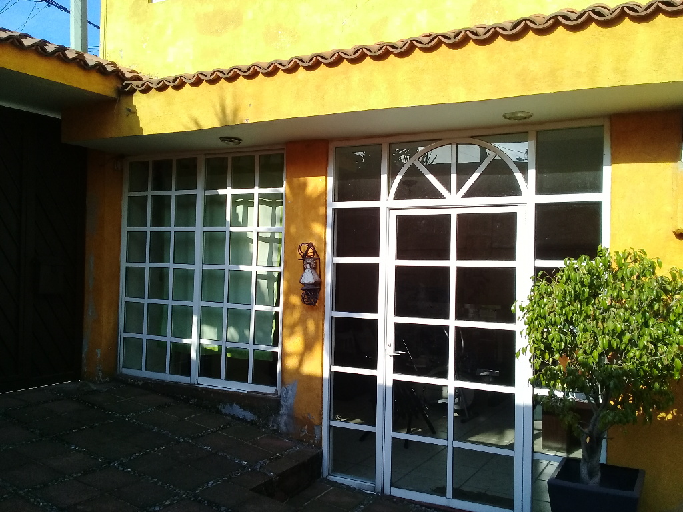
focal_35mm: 31
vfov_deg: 45.4
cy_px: 256
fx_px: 612
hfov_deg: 58.4
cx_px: 342
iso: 50
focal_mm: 3.3
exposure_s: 1/696
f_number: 2.2
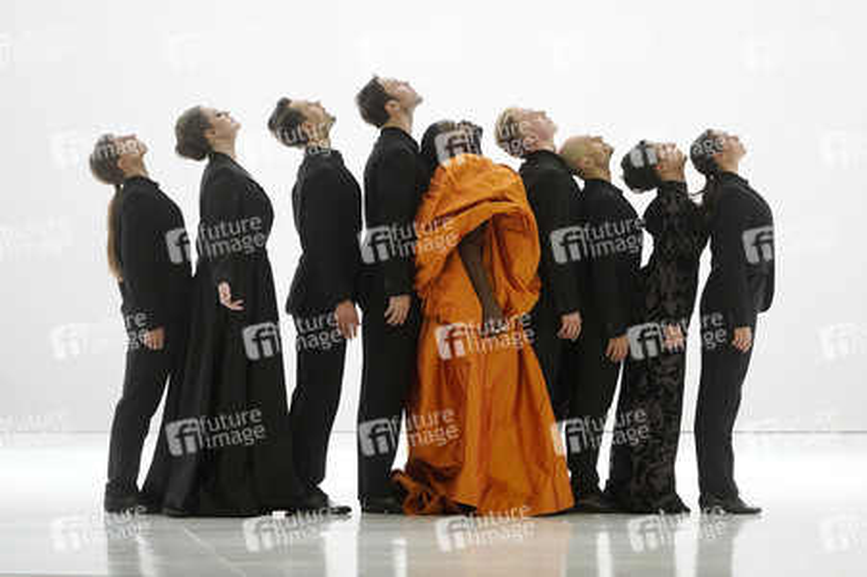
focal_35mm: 211
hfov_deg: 9.8
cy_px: 288
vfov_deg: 6.5
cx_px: 434
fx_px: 5078
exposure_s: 1/25
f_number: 6.3
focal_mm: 211
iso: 1600
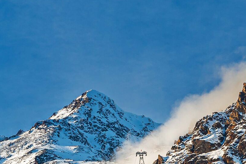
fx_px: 1509
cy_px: 200
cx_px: 94
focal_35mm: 221
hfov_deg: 9.3
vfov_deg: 6.2
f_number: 20
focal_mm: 75
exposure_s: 1/100
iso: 250
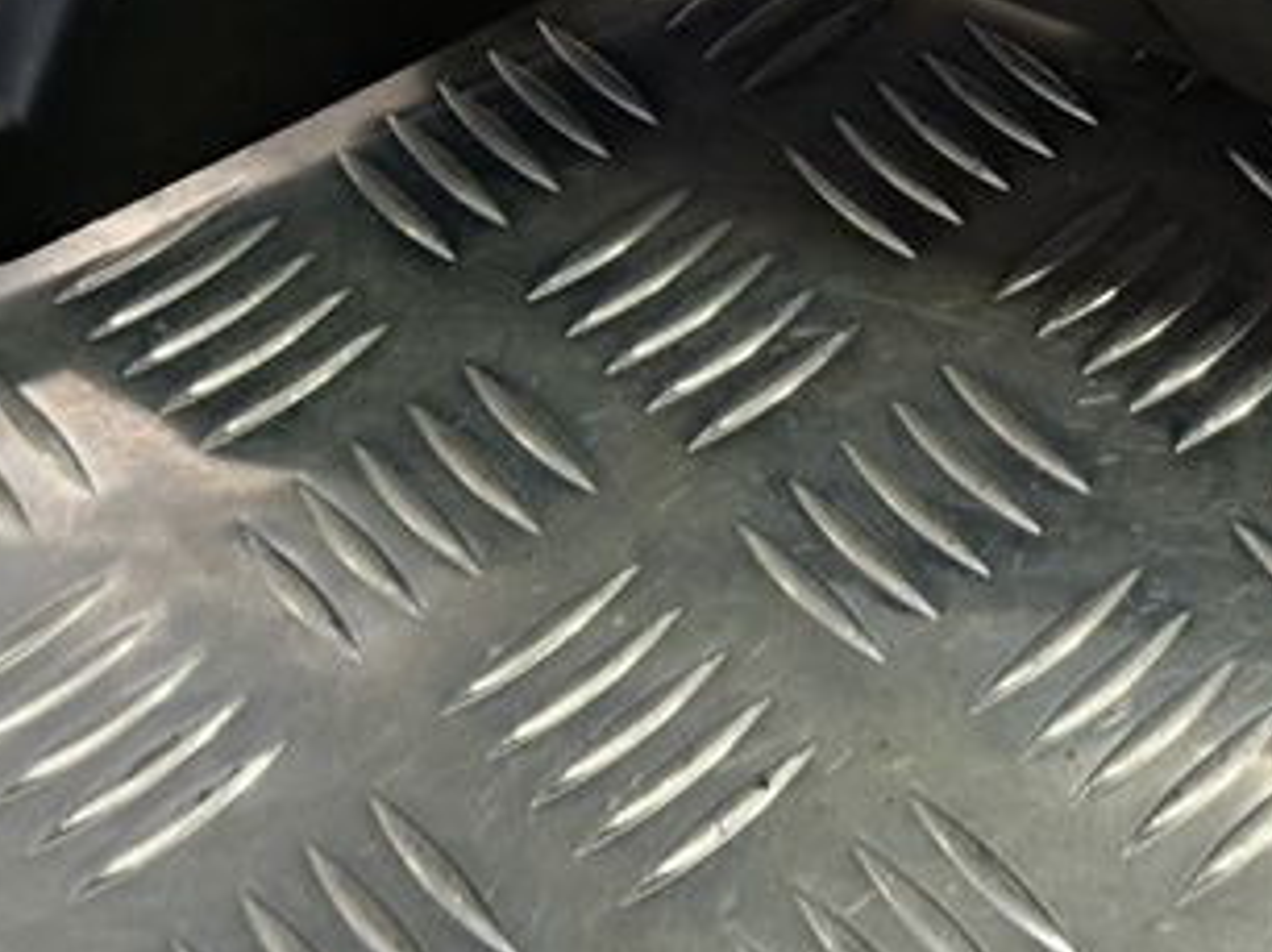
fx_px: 2827
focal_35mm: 77
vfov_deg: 17.6
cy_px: -362
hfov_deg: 24.5
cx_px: 1197
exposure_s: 1/33.3
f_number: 1.6
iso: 105
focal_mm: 4.11
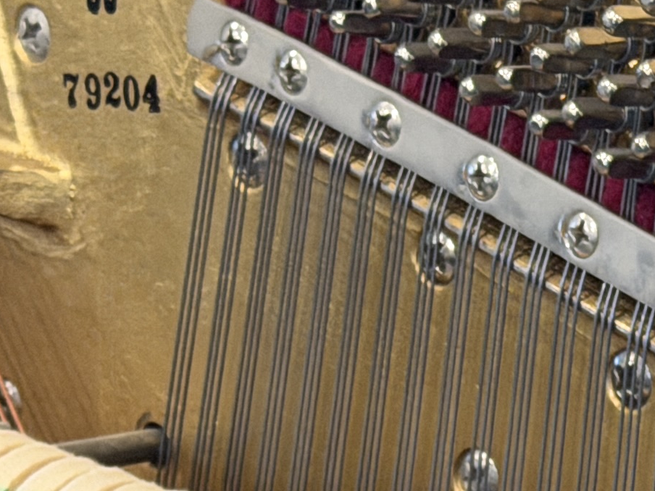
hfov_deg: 9.1
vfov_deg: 6.8
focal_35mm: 214
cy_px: 729
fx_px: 4049
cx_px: 867
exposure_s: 1/40
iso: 250
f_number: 1.78
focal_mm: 6.76
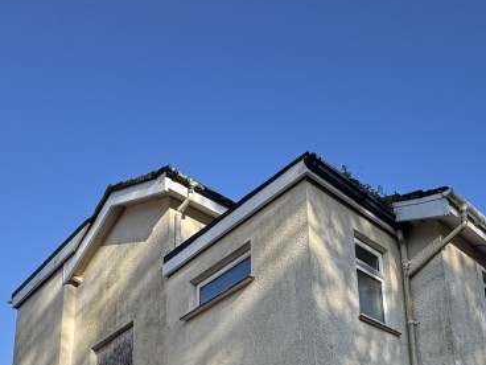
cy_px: 427
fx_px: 548
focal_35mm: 39
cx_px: 380
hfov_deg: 45.7
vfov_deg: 31.5
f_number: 2.2
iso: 40
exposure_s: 1/615
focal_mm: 2.22
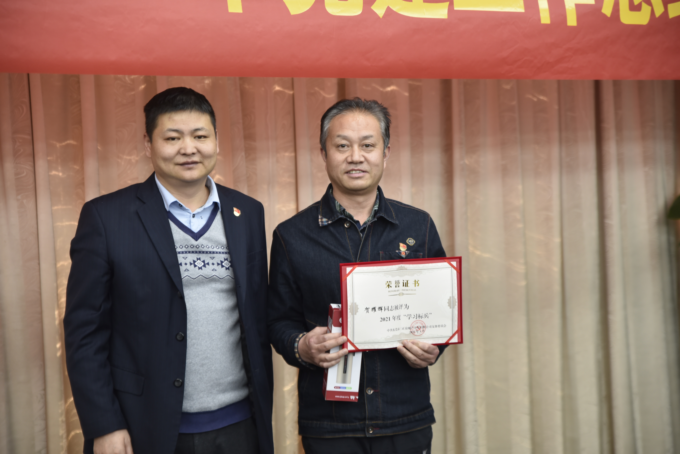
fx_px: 1323
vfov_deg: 19.5
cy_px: 227
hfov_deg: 28.8
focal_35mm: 70
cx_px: 340
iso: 800
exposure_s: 1/60
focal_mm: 70
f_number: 2.8
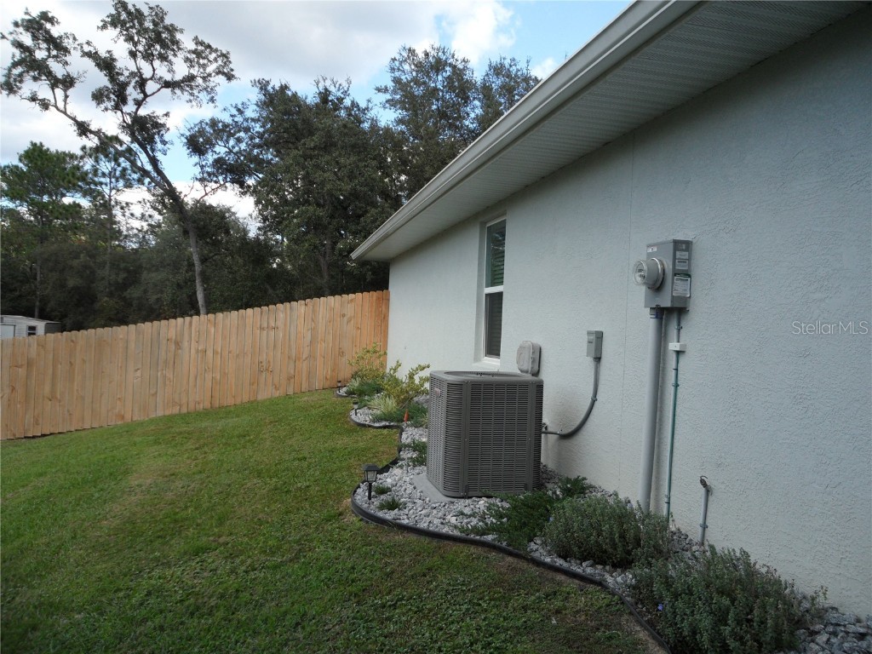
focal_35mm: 27
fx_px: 680
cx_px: 436
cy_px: 327
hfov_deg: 65.3
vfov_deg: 51.4
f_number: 3.5
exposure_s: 1/350
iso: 80
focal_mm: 4.9
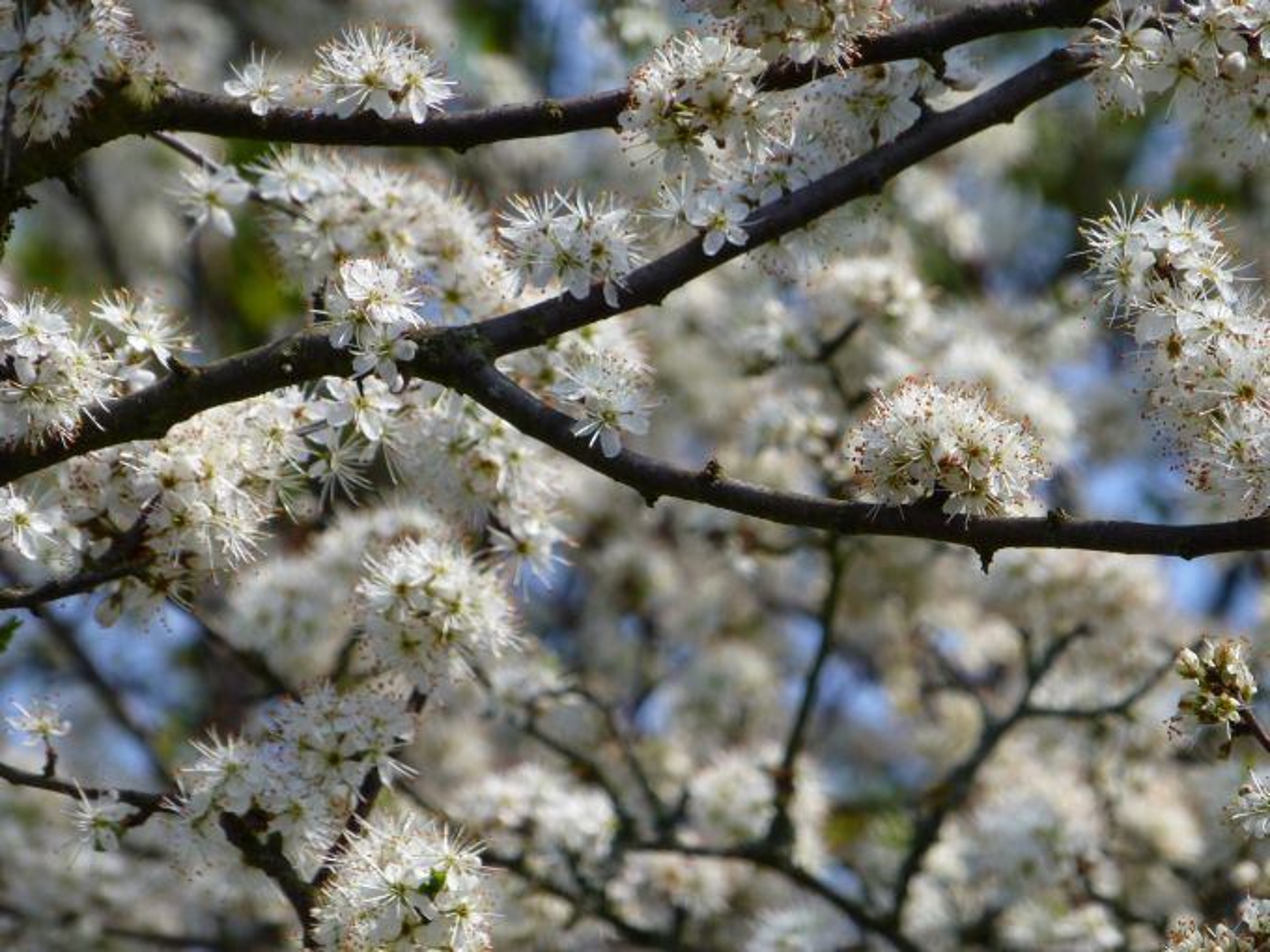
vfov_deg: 3.6
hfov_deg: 4.8
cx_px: 635
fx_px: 15005
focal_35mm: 409
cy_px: 476
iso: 160
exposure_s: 1/500
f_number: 6
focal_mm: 73.1
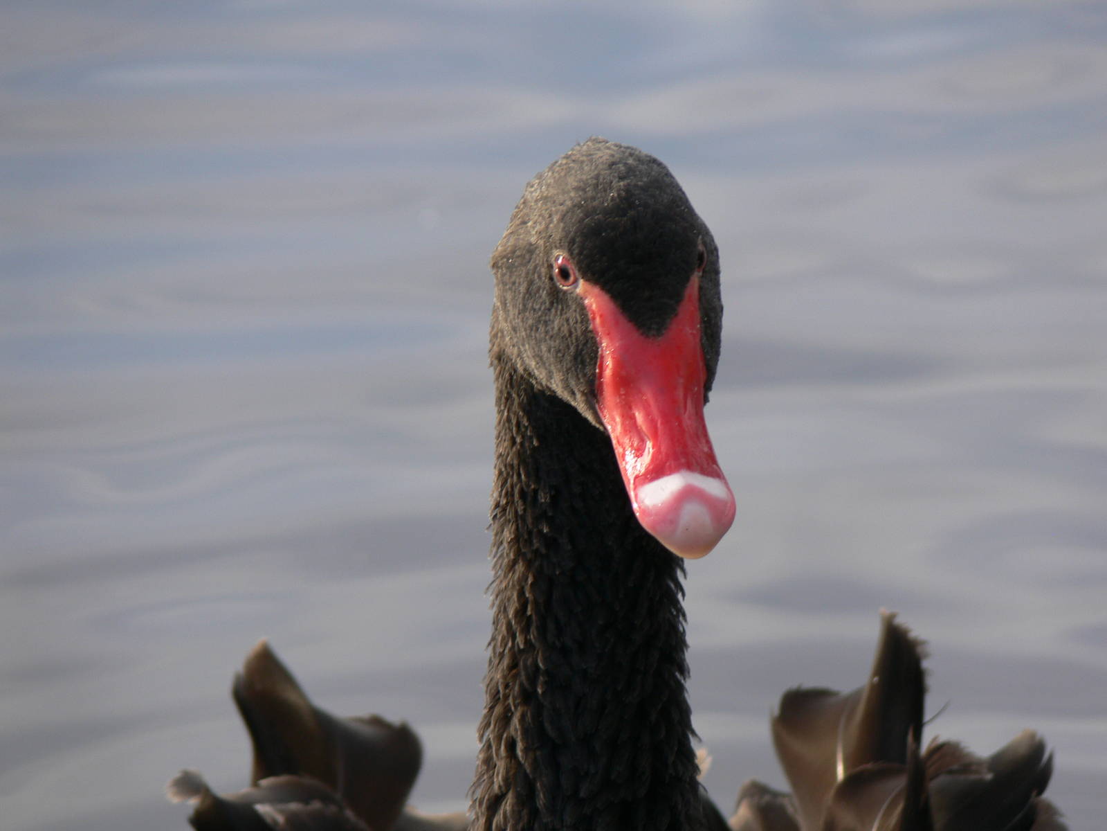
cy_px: 416
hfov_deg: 4.7
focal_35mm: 420
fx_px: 13431
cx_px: 554
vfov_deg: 3.5
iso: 80
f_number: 4.5
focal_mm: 88.8
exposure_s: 1/125
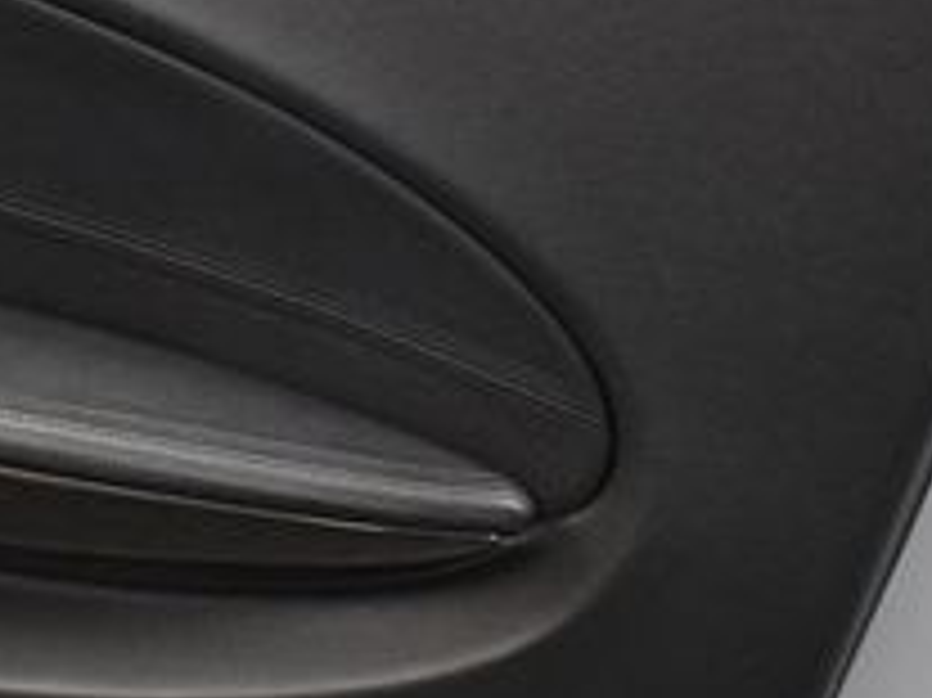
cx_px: -158
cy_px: 135
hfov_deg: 17.6
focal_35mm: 107
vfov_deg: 13.7
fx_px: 2879
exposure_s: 1/125
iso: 2200
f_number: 3.5
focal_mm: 18
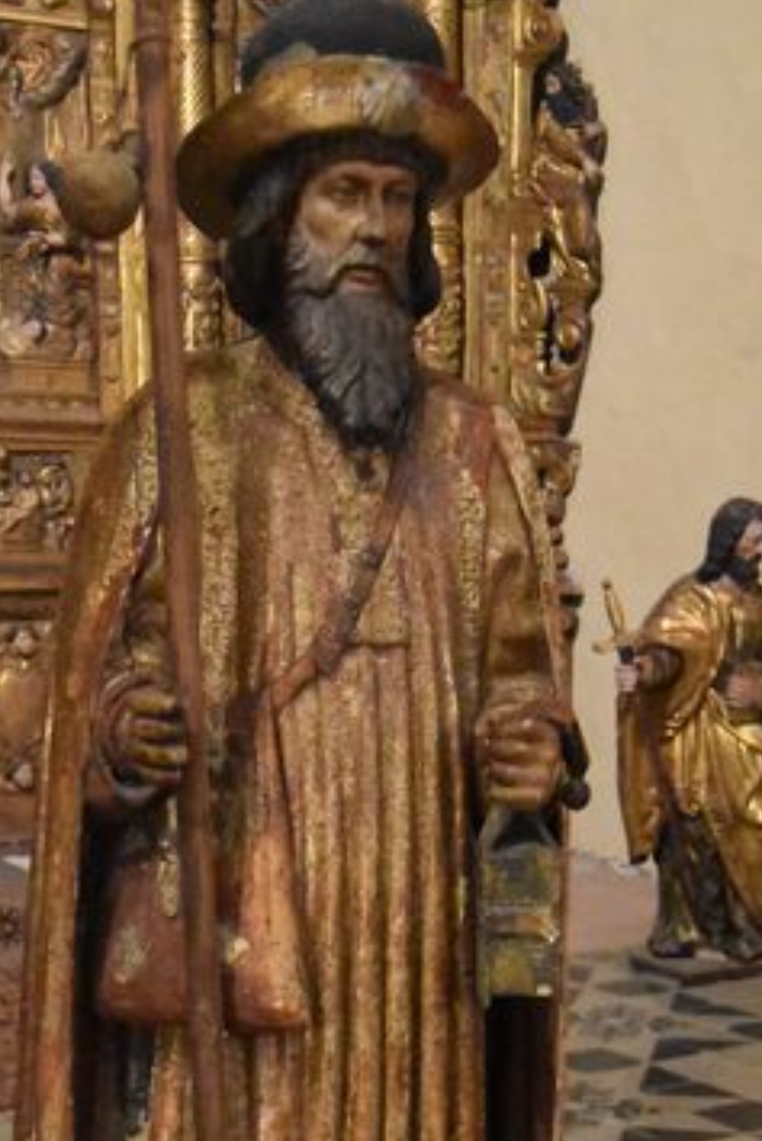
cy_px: 858
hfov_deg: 20.9
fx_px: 2062
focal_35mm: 65
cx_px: 413
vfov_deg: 30.4
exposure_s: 1/40
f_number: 3.5
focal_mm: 22
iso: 12800
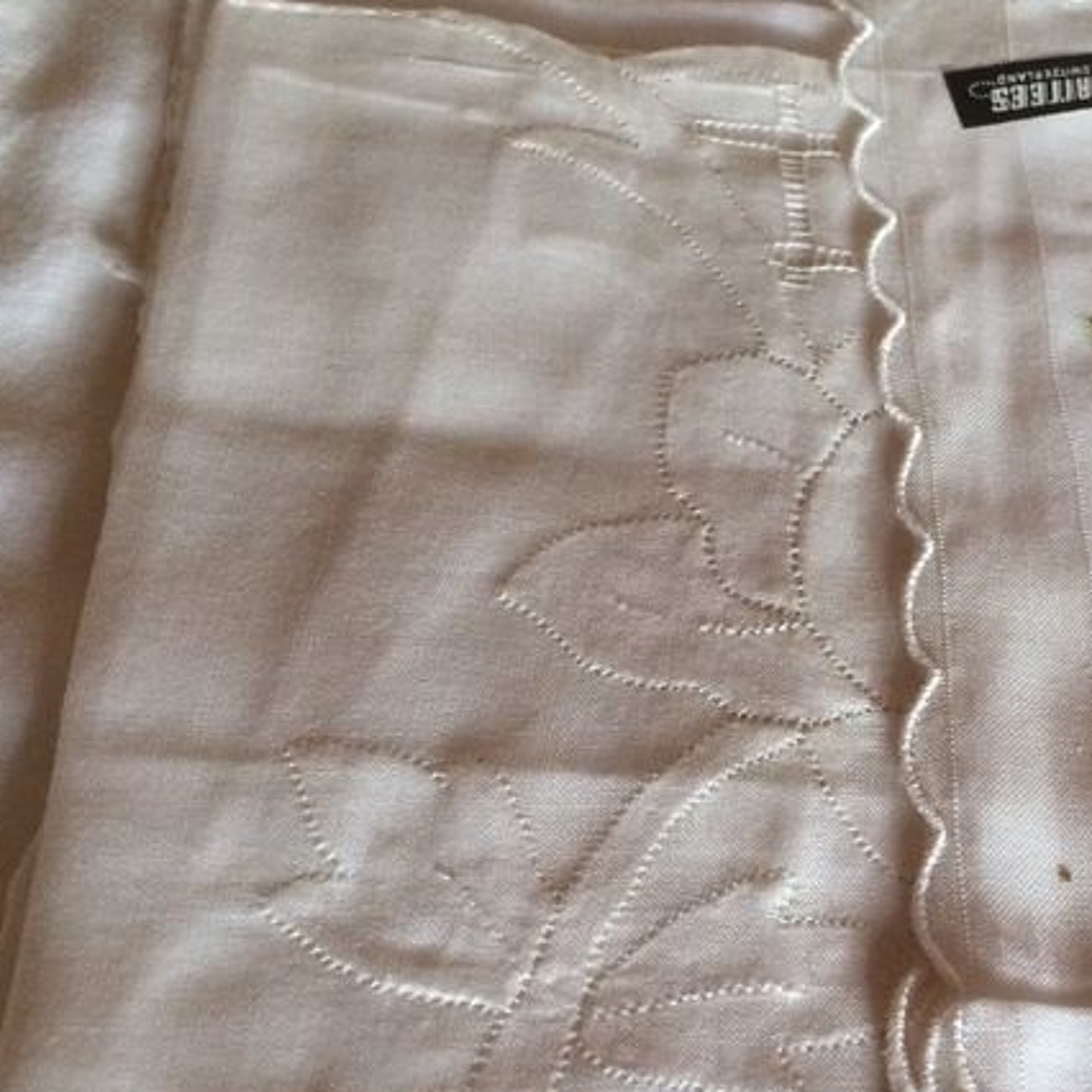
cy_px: 640
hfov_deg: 29.3
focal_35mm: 56
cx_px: 992
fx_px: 1999
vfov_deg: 30.5
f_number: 2.2
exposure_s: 1/30
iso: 160
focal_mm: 4.12
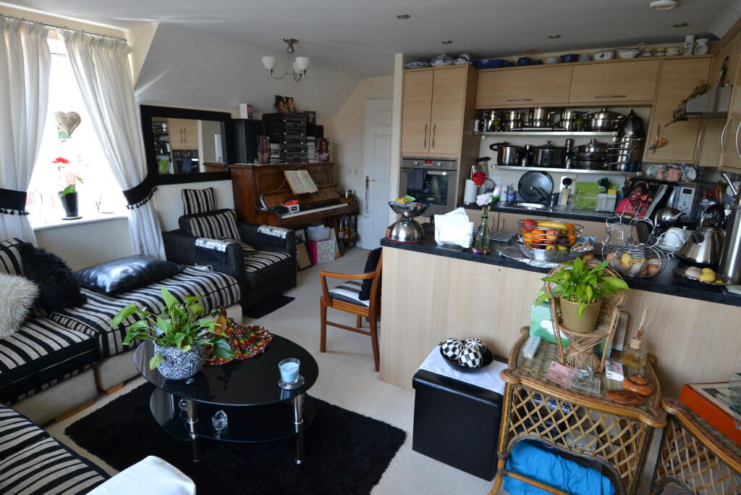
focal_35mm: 18
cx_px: 370
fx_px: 371
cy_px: 248
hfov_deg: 90.0
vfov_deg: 67.4
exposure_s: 1/80
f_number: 4.5
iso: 400
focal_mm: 12
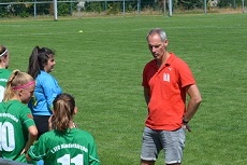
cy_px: 163
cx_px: 59
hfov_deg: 11.5
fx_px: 1228
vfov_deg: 7.6
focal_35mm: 179
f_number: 7.1
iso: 400
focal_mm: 55
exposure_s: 1/1600
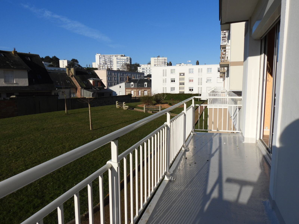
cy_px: 112
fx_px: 207
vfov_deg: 56.8
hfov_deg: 71.6
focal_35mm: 24
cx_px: 150
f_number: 3.5
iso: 100
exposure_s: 1/1600
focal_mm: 4.3
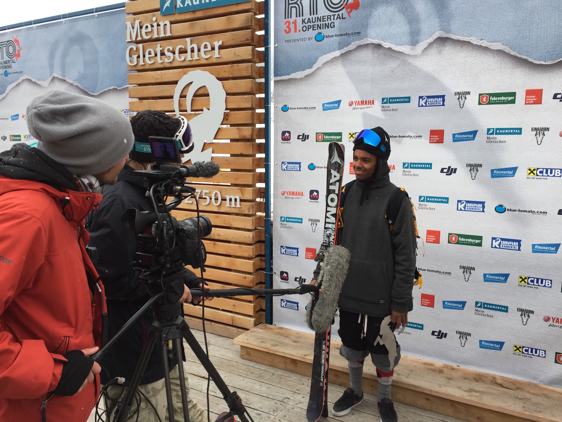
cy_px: 211
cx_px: 281
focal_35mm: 29
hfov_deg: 61.7
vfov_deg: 48.2
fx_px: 471
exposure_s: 1/267
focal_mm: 4.15
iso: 32
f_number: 2.2
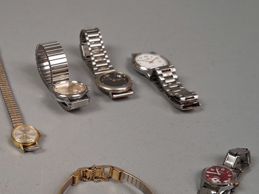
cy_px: 133
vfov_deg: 28.3
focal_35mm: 51
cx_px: 45
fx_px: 382
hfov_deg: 36.0
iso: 320
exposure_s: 1/100
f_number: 1.8
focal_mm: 4
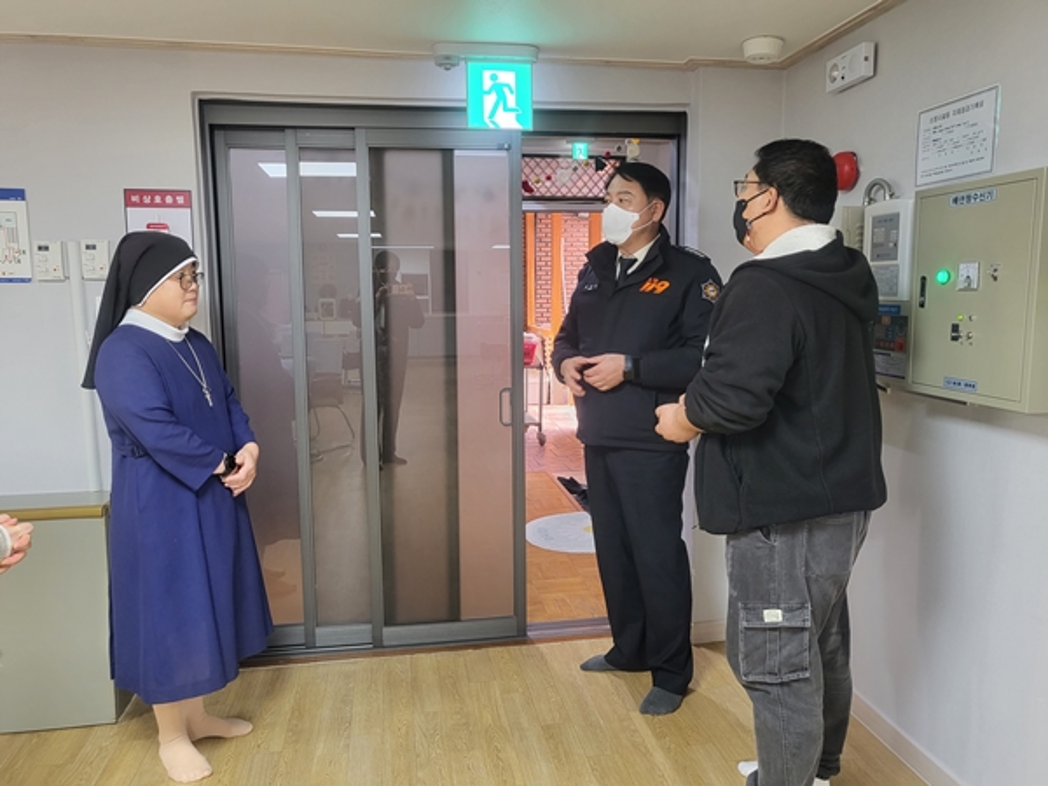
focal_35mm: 26
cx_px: 524
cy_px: 393
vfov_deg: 53.1
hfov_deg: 67.3
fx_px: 787
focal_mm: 4.25
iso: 200
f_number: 1.8
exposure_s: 1/40
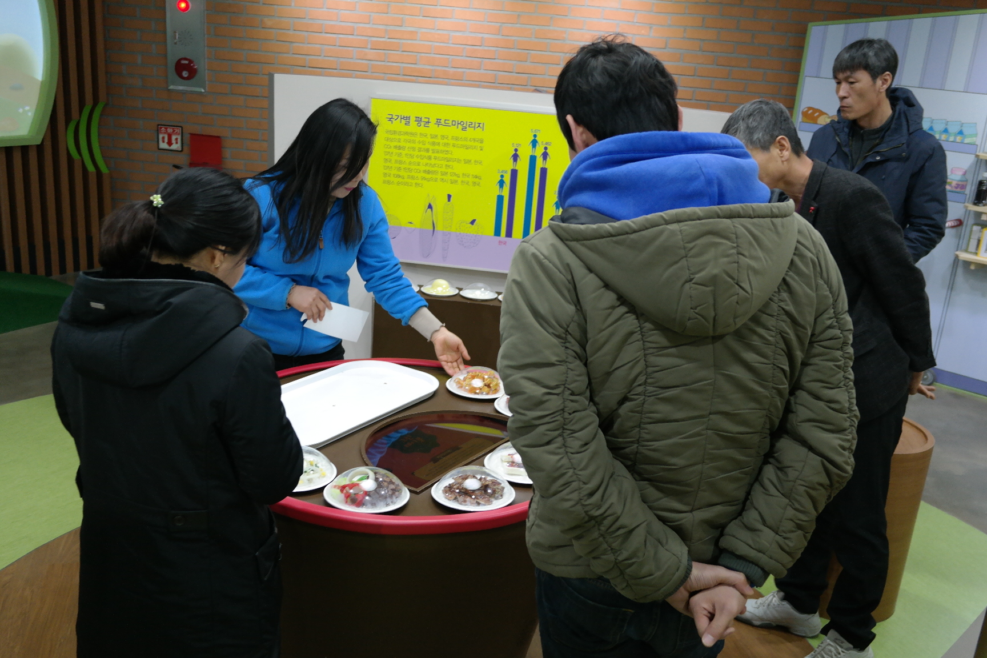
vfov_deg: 36.9
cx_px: 494
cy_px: 329
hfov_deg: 53.1
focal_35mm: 36
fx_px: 987
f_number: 3.5
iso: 800
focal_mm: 24
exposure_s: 1/50
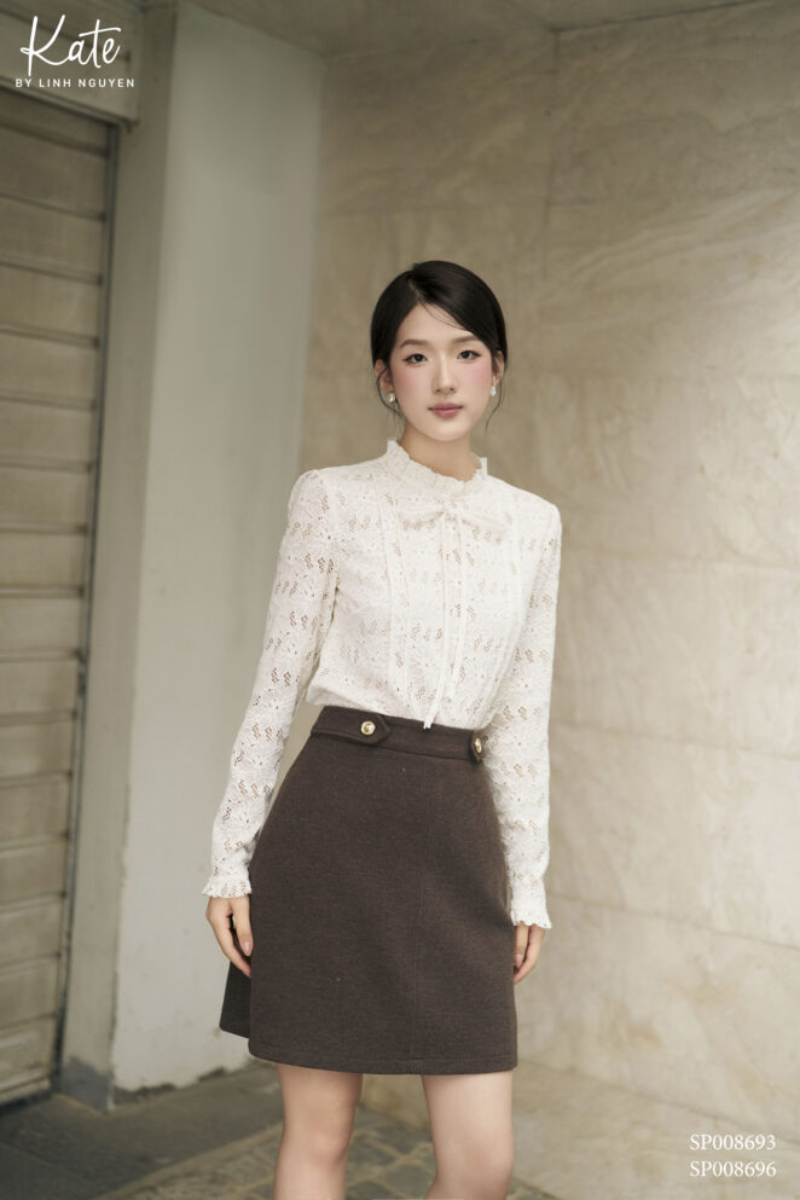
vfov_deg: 39.6
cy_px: 600
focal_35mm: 50
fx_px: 1667
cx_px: 400
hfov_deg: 27.0
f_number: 1.6
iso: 800
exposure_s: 1/200
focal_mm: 50
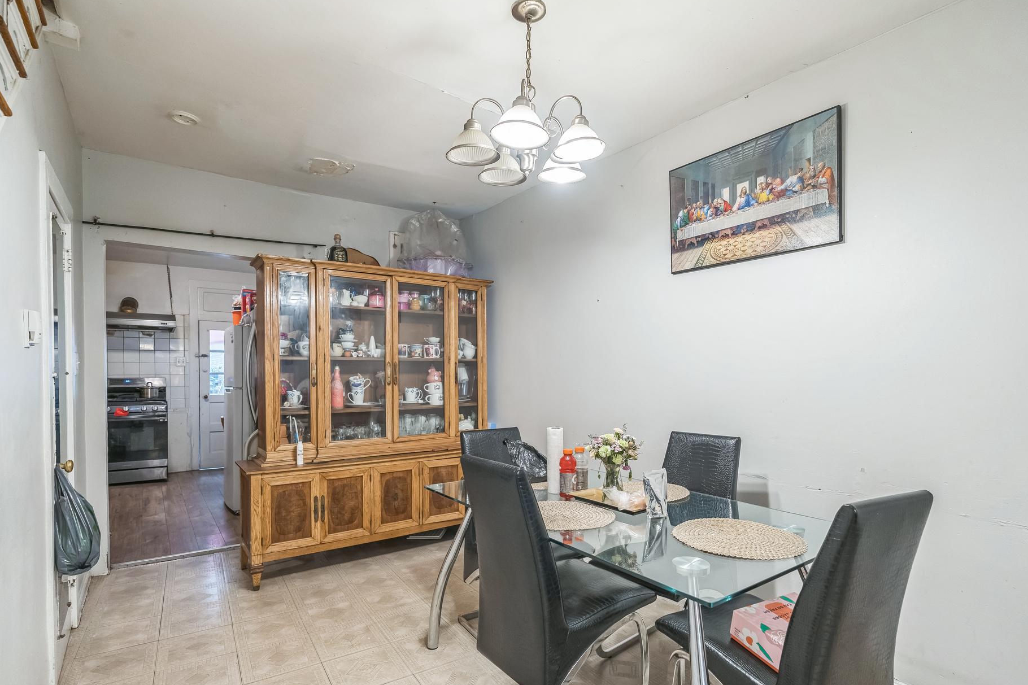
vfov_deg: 67.3
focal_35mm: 18
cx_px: 524
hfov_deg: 90.0
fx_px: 514
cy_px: 360
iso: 640
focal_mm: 16
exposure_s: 1/15
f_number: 4
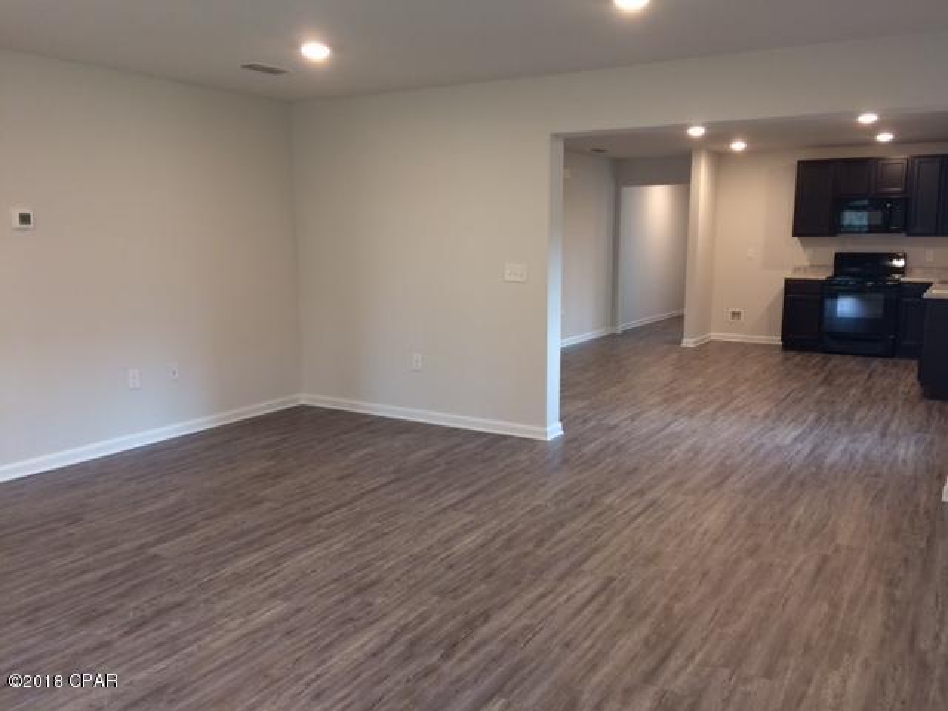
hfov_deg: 61.7
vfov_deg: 48.2
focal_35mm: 29
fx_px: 794
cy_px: 356
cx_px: 474
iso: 100
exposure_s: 1/30
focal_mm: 4.15
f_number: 2.2
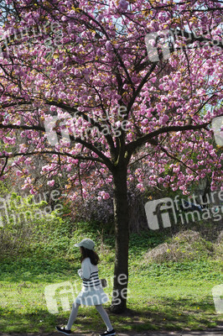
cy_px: 168
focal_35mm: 68
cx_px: 112
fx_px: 633
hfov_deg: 20.0
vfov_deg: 29.7
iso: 320
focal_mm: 68
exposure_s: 1/125
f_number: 8
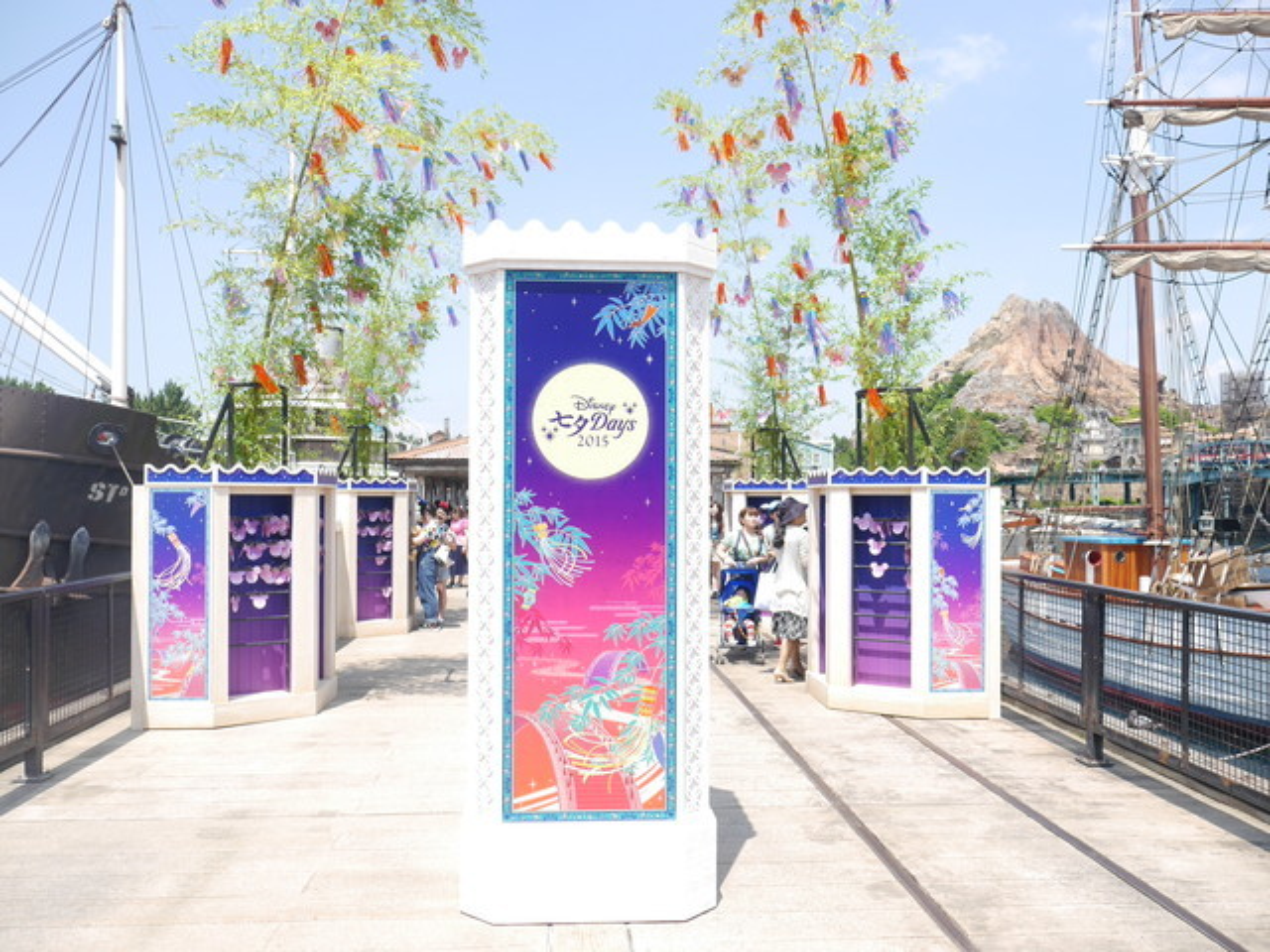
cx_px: 635
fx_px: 1027
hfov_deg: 63.4
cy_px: 476
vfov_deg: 49.7
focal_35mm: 28
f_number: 5.6
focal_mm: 14
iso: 160
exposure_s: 1/320
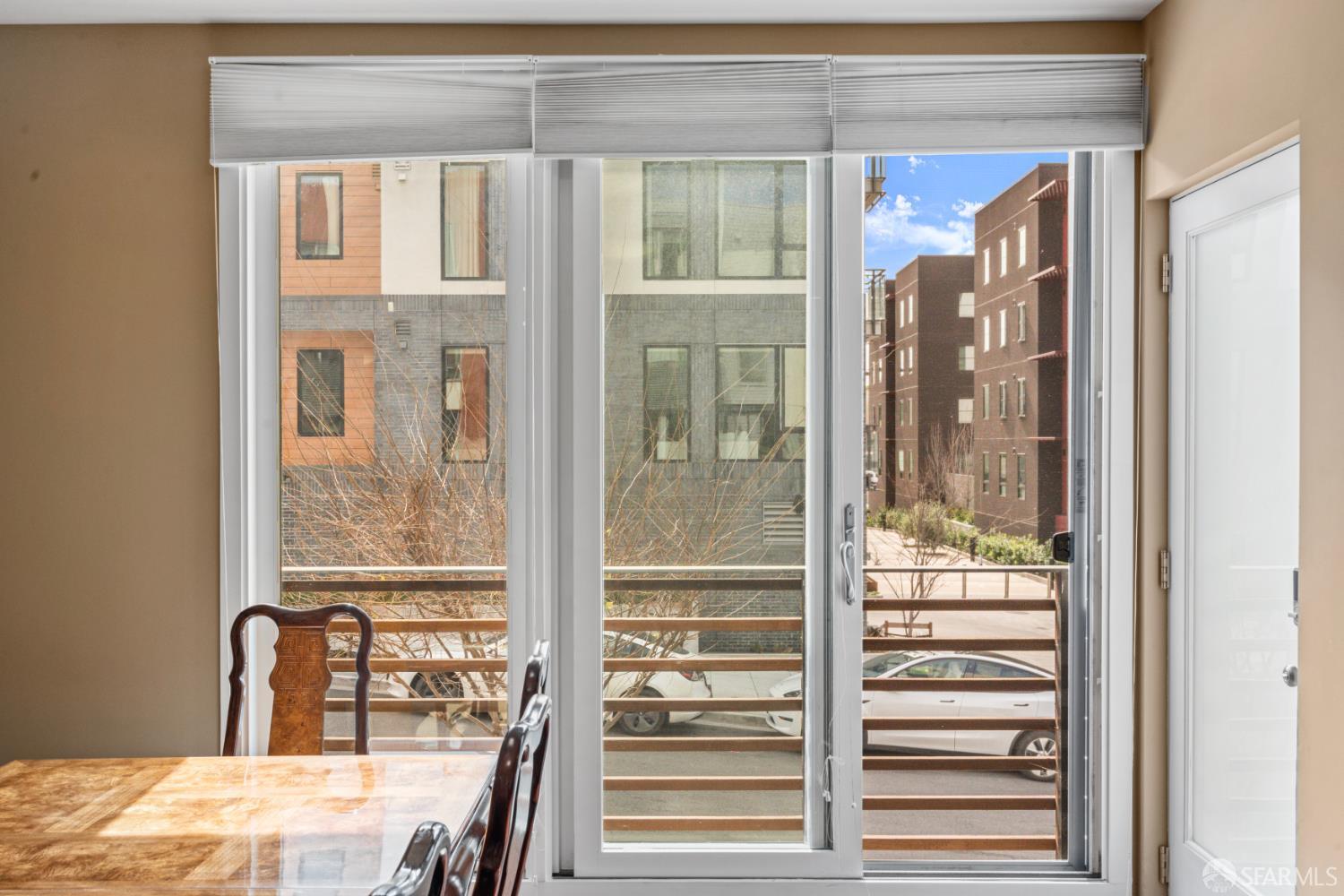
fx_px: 1251
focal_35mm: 34
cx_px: 672
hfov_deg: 56.5
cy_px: 448
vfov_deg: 39.4
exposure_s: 1/20
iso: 1000
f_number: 11
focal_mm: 33.5
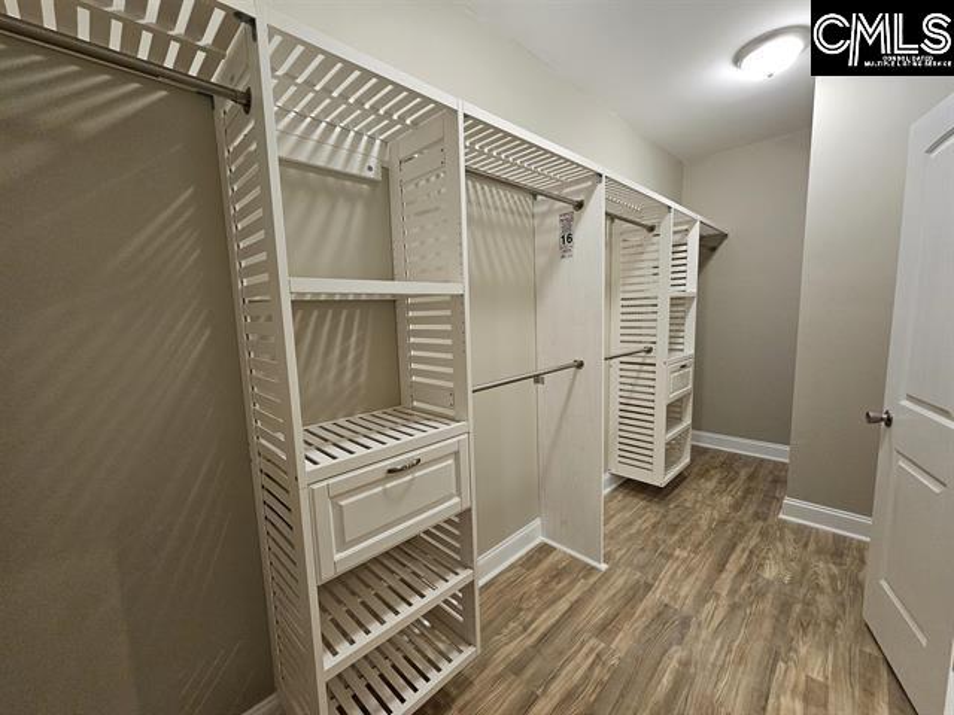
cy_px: 358
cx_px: 477
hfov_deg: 106.2
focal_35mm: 13
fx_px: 358
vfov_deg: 89.9
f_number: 2.2
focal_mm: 2.2
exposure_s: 1/77
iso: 320
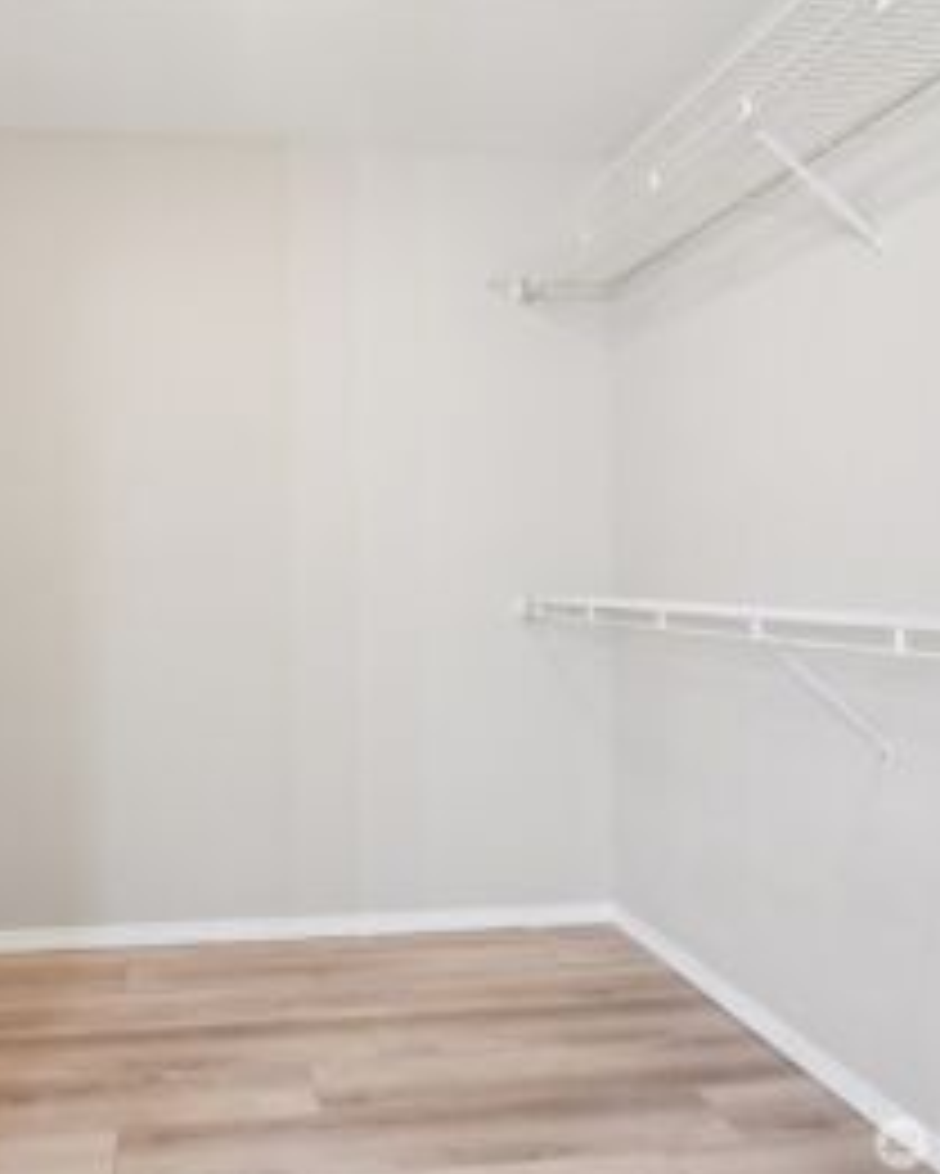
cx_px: 234
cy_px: 583
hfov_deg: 57.8
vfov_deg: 72.6
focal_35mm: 23
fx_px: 799
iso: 400
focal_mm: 16
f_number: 8
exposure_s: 1/5
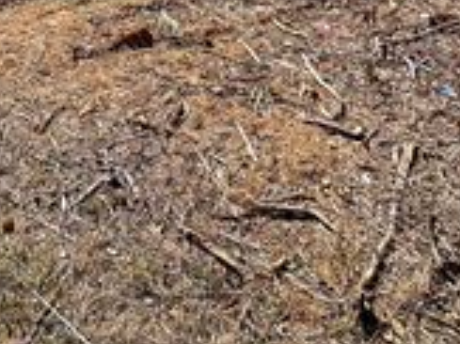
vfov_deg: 26.4
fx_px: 571
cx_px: 73
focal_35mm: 43
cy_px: -142
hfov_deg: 41.4
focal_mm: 2.22
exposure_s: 1/750
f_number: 2.2
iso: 40
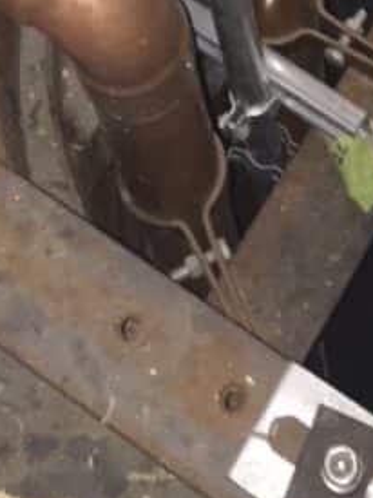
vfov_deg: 15.7
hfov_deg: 13.6
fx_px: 1553
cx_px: 310
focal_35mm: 108
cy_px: -378
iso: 100
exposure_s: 1/16
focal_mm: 4.15
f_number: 2.2
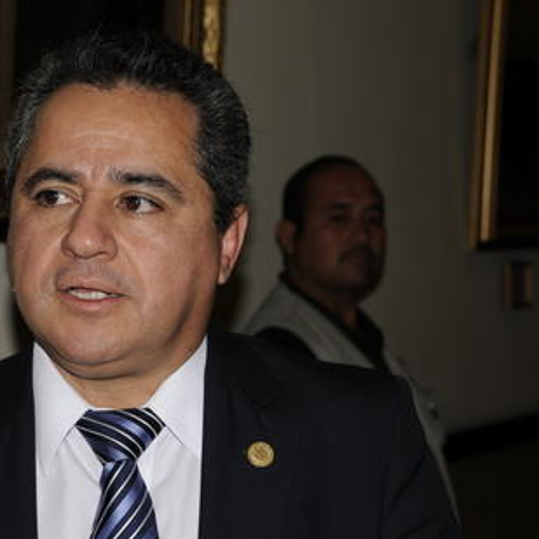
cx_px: 159
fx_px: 1814
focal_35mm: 103
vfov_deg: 16.9
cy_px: 274
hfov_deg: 16.8
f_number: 6.3
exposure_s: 1/125
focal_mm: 50
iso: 200
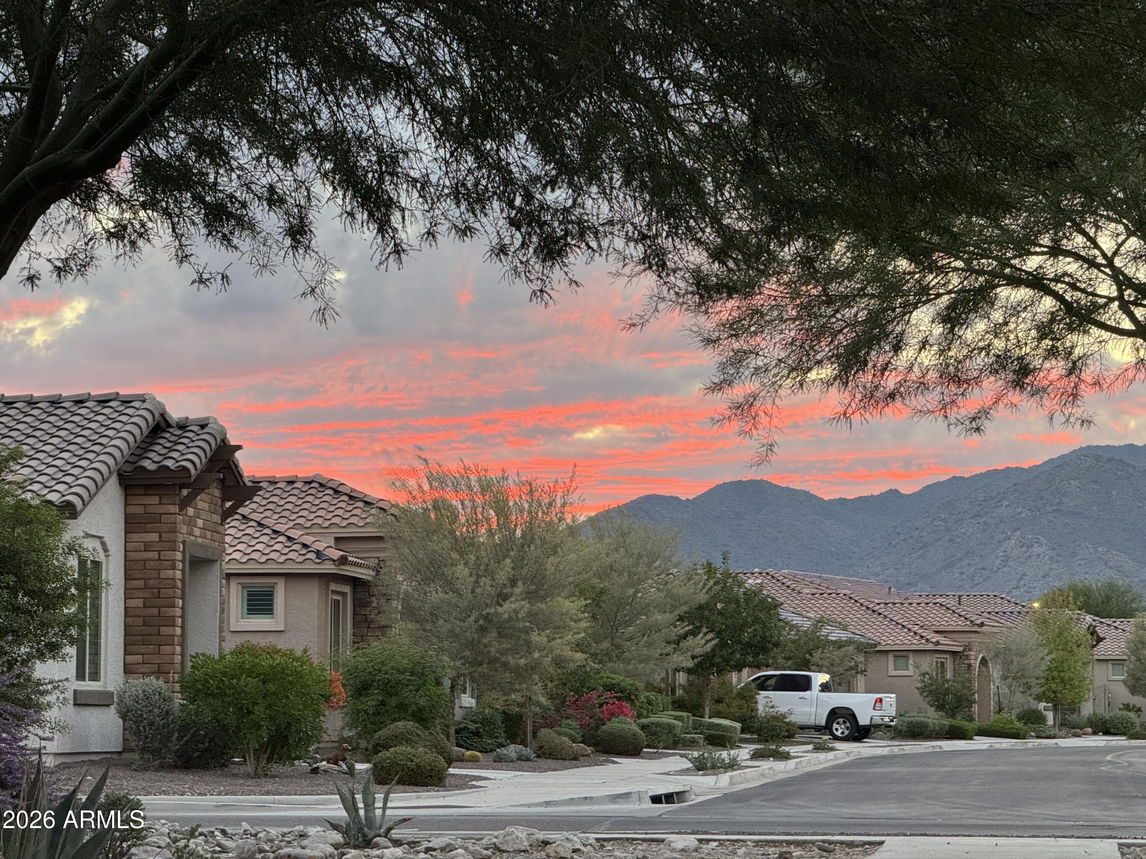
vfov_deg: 12.3
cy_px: 430
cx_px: 573
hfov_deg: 16.4
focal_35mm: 120
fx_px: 3973
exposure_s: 1/60
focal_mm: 15.66
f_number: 2.8
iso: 160
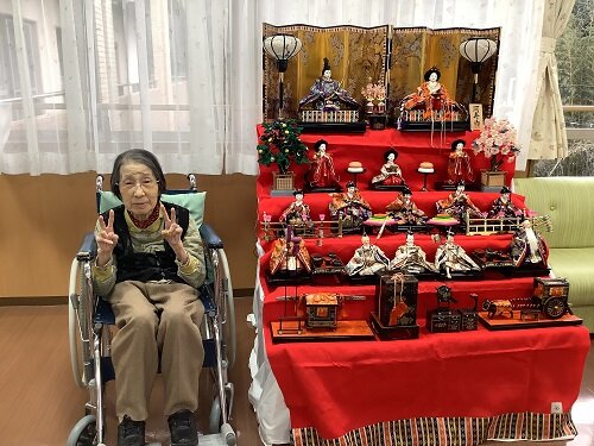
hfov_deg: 58.4
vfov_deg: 45.4
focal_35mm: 31
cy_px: 223
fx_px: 532
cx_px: 297
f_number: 2.4
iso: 80
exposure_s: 1/50
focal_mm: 3.3
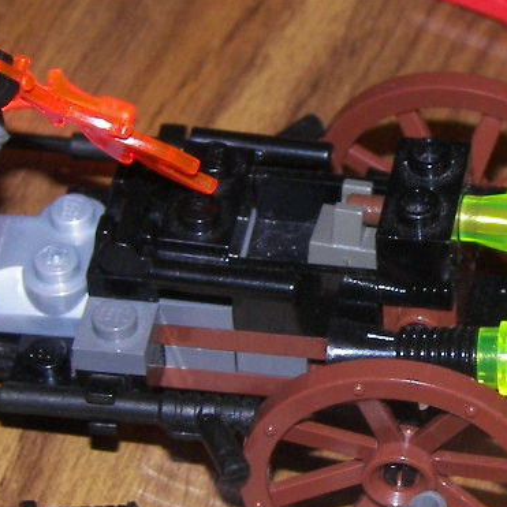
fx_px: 3894
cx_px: 332
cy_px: 303
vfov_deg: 7.4
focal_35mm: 235
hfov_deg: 7.4
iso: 100
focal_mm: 12.7
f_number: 2.8
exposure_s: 1/40
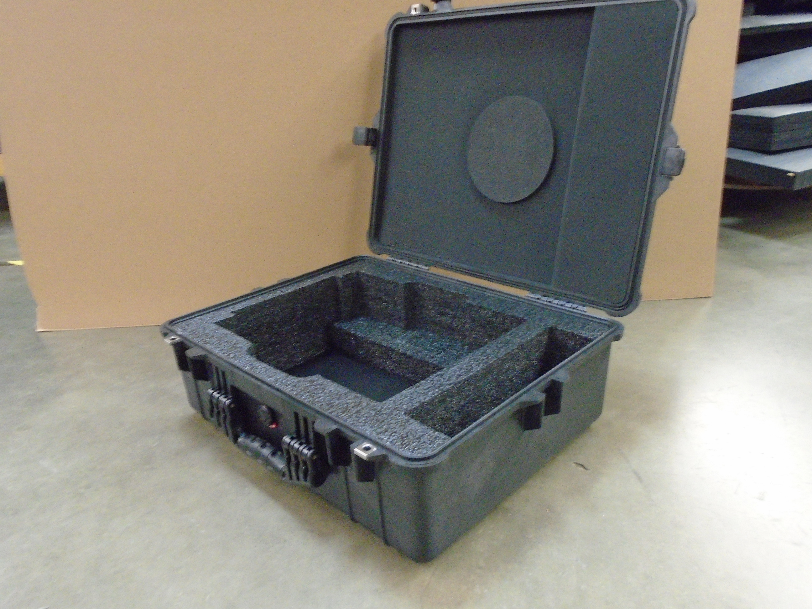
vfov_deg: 53.1
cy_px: 304
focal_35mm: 26
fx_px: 610
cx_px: 406
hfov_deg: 67.3
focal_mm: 4.6
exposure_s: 1/10
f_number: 3.2
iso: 800
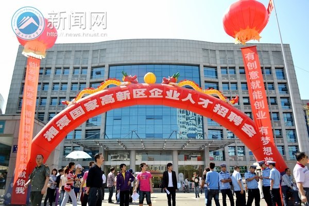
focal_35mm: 27
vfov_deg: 47.9
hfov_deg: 67.4
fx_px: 232
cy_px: 103
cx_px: 154
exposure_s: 1/640
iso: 200
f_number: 4.5
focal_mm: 18
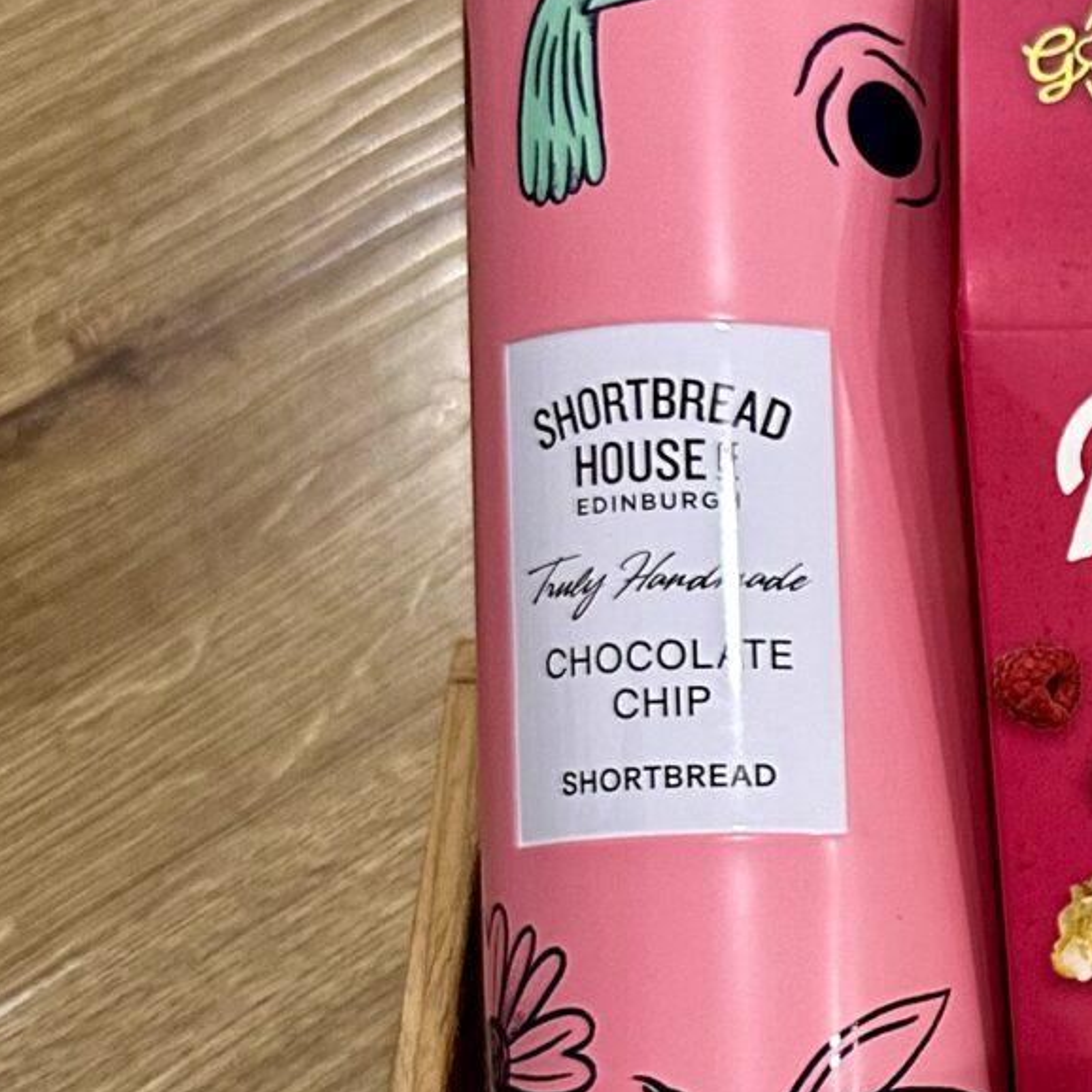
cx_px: 1731
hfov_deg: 16.5
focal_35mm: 94
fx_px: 3355
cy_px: 950
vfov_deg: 18.2
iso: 250
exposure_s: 1/74
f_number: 1.78
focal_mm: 6.86
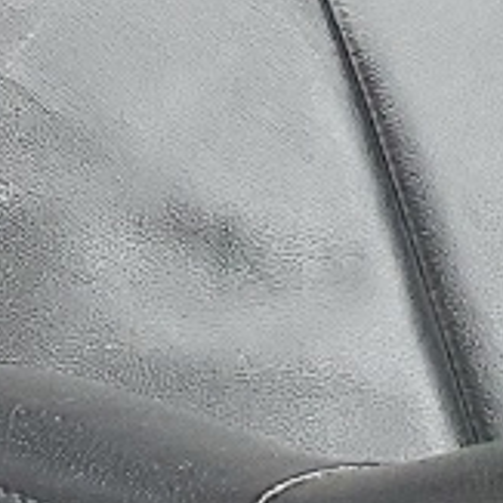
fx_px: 3699
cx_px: -1126
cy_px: -546
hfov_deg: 6.8
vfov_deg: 7.4
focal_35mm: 225
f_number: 1.5
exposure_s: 1/120
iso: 71
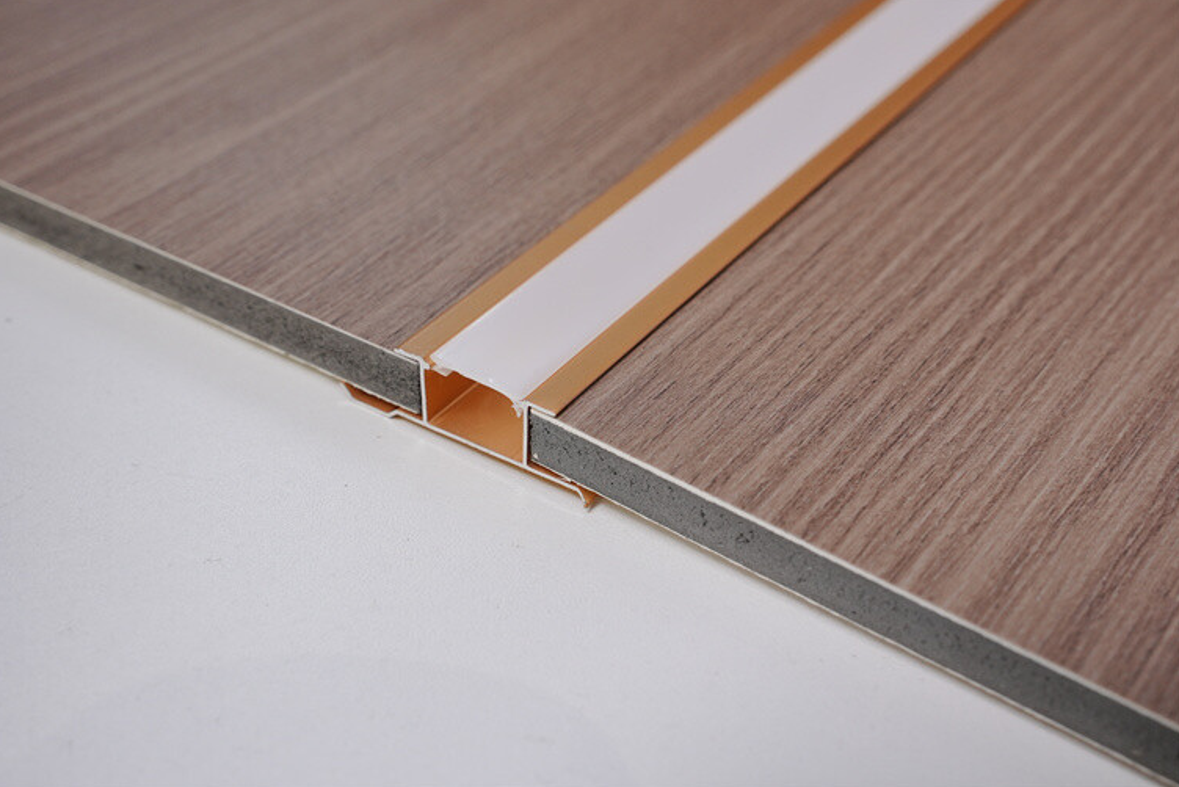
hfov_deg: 40.3
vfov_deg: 27.5
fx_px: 1605
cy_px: 394
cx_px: 583
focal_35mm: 49
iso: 1250
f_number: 10
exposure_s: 1/60
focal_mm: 48
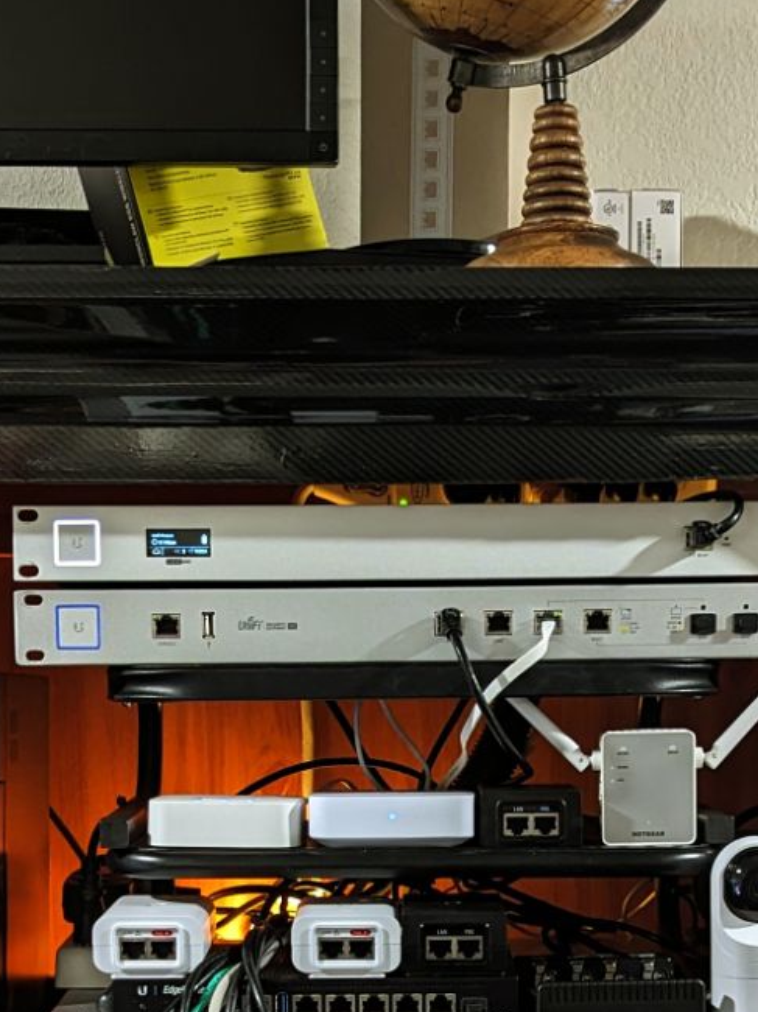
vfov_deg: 25.8
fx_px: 2162
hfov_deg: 19.9
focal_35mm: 74
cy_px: 844
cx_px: 364
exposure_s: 1/24
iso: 242
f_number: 1.85
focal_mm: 6.81
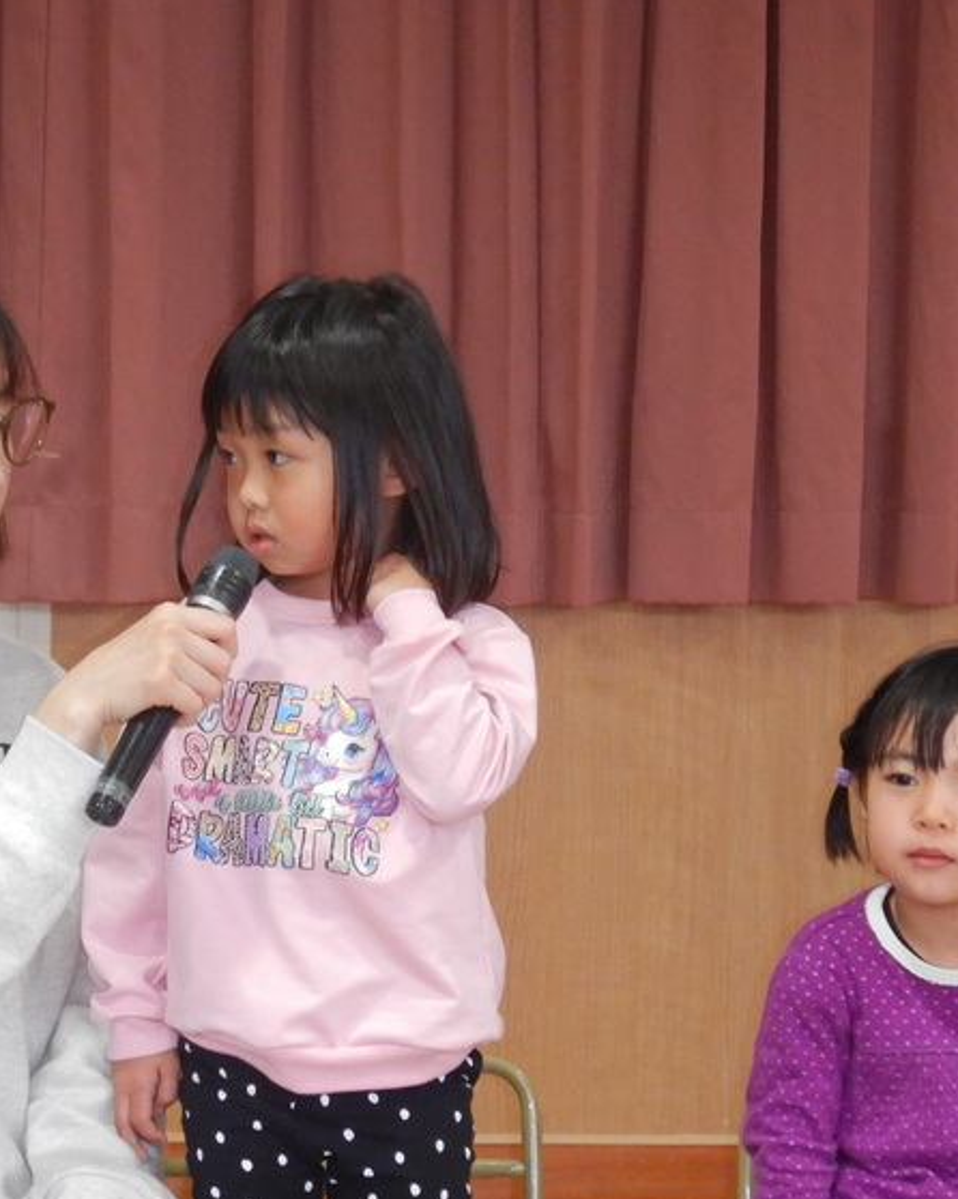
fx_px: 5709
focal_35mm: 161
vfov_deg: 12.0
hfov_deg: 9.6
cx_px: 279
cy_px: 748
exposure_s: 1/30
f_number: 4.7
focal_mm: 16.6
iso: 450
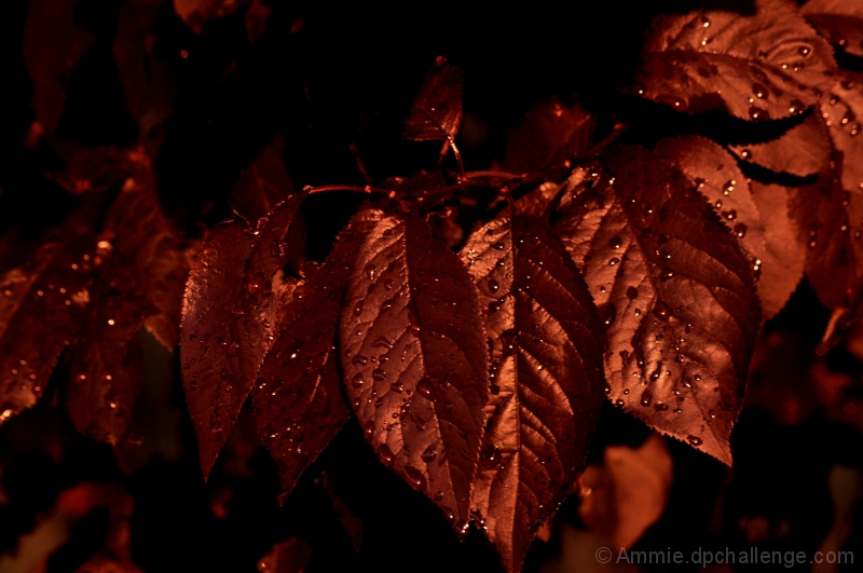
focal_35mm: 138
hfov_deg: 14.9
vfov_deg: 9.9
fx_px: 3303
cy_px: 286
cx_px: 432
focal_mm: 92
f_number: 13
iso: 400
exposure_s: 1/160
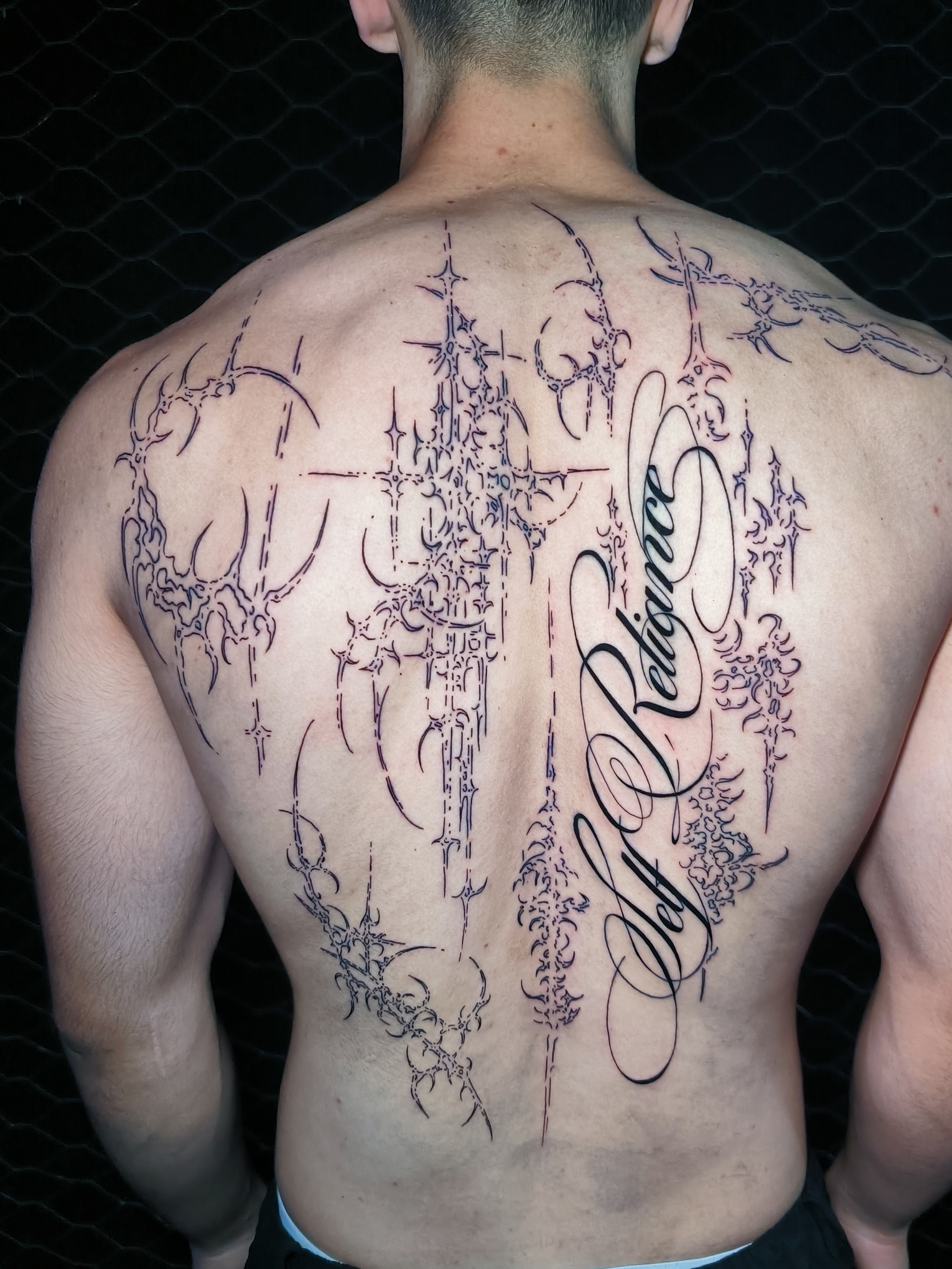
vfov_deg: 61.6
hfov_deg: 48.2
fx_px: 1063
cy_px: 668
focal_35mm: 29
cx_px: 507
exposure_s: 1/20
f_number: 1.7
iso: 2094
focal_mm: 5.24
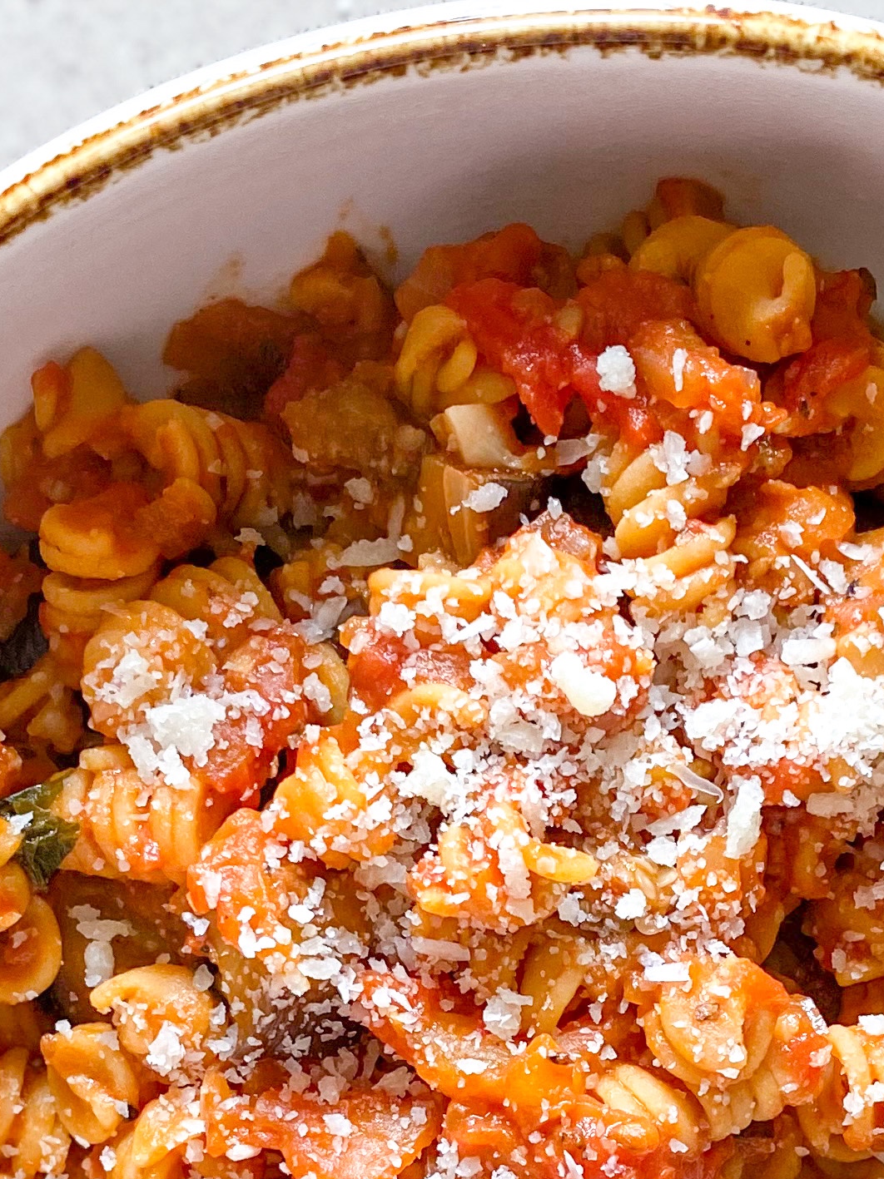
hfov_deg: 19.9
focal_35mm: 74
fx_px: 2521
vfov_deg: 25.7
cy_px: 998
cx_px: 506
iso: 100
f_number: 1.8
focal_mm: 4.25
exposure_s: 1/120
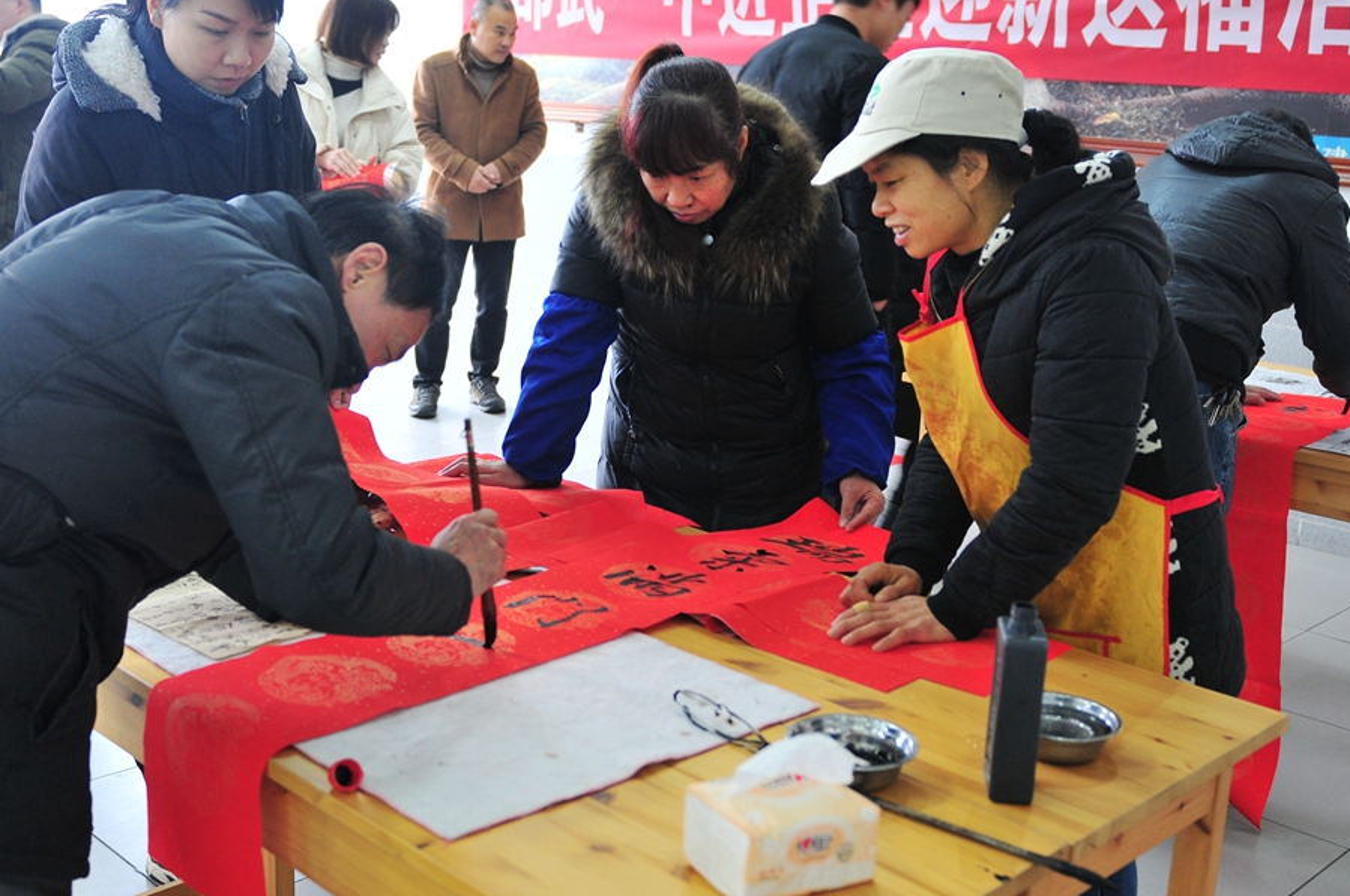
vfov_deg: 32.5
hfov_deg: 47.4
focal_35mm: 41
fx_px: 1536
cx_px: 601
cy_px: 422
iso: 500
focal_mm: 24
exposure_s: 1/40
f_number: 2.8
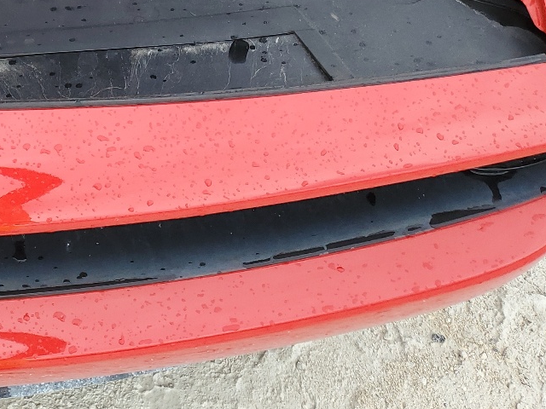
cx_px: -84
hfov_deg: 26.9
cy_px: -95
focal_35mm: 65
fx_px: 1025
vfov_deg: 20.9
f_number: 1.5
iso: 50
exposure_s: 1/1111
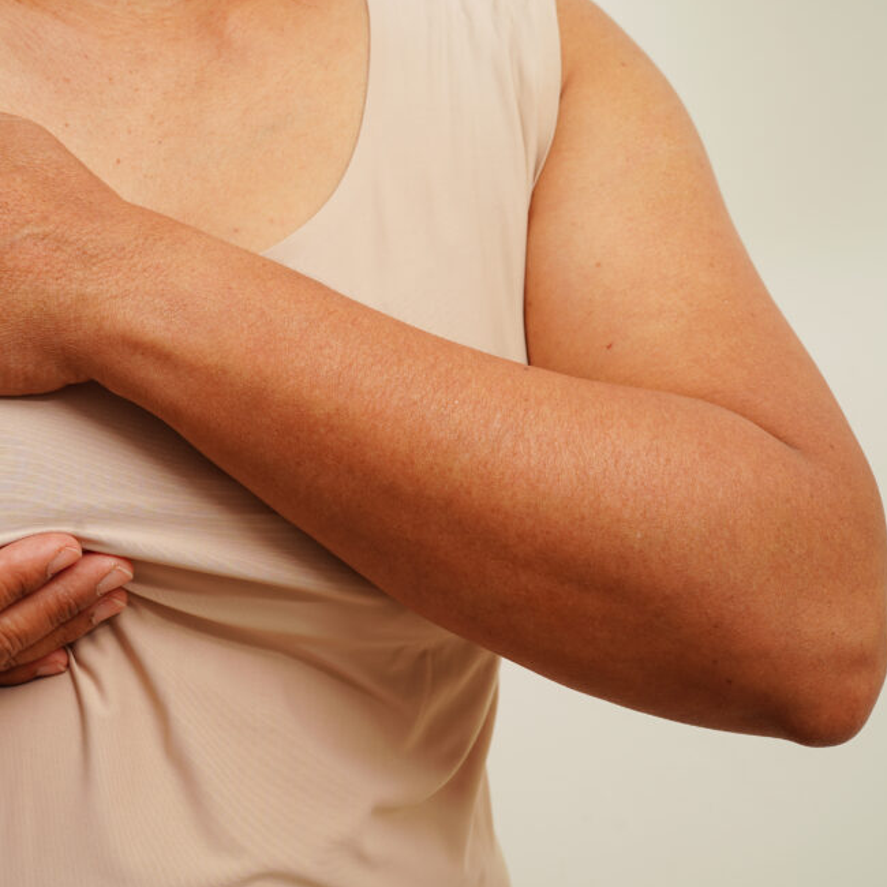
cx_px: 262
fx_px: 1942
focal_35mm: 67
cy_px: 428
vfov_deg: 25.7
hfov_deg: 25.5
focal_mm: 50
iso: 125
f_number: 7.1
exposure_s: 1/100
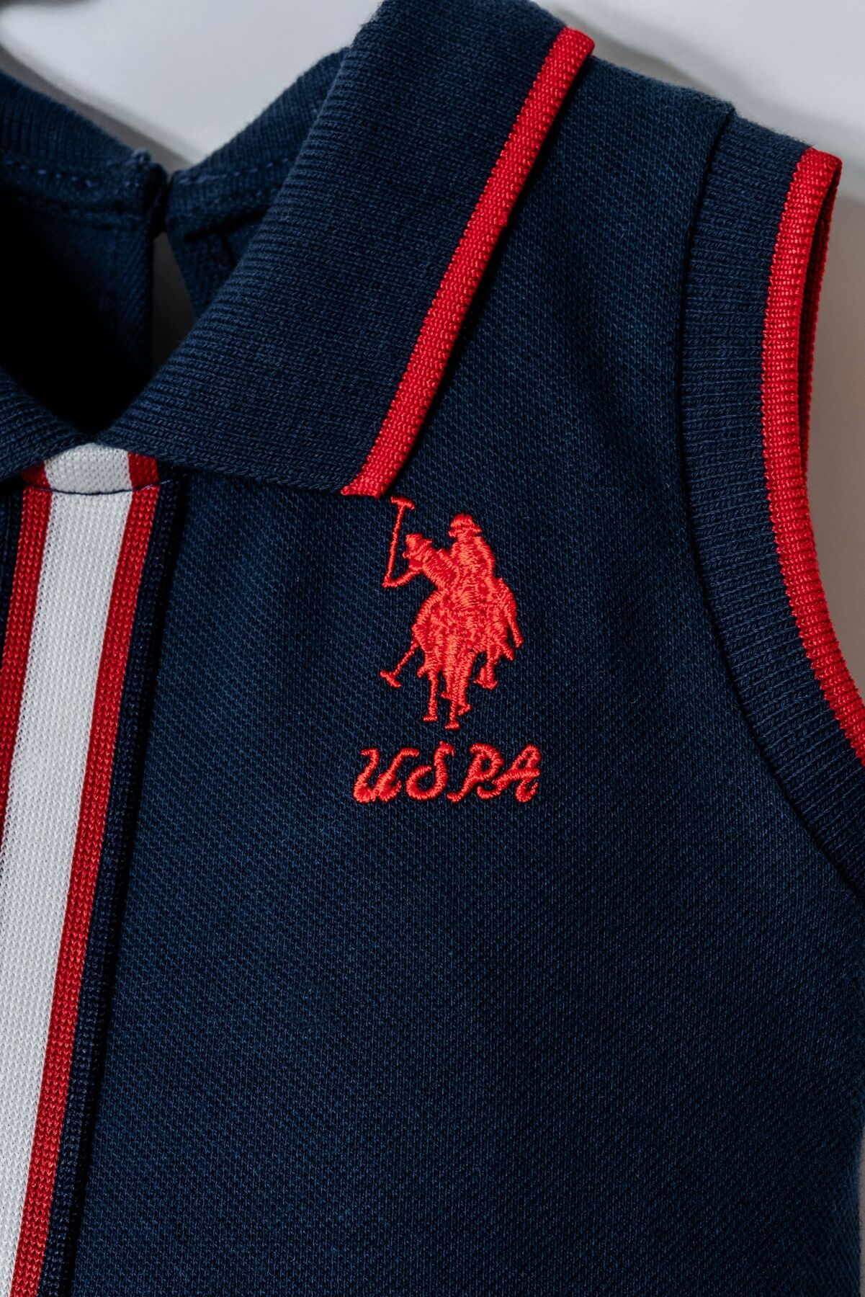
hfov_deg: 18.2
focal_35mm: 75
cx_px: 432
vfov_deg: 27.0
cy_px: 648
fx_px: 2701
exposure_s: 1/125
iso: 160
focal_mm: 50
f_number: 11
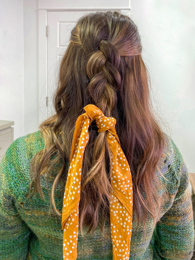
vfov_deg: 67.3
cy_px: 130
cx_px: 98
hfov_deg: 53.1
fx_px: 195
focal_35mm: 26
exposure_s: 1/60
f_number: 1.8
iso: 100
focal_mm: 4.25
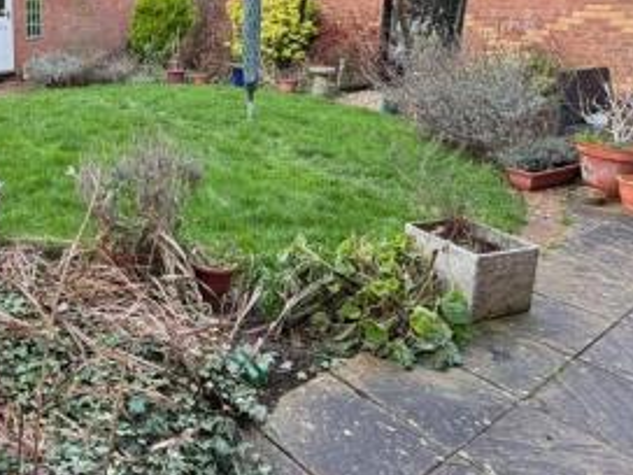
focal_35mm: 30
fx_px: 549
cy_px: 92
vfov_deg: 44.4
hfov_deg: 54.0
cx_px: 90
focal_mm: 2.22
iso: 100
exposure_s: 1/121
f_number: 2.2
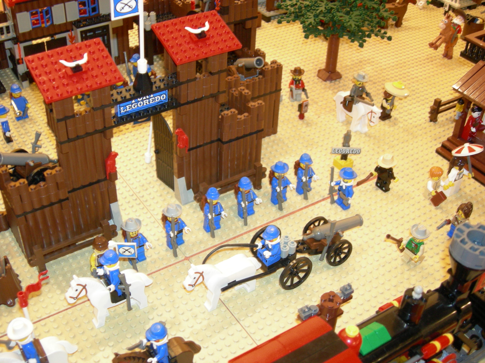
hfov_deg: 42.9
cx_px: 242
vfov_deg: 32.9
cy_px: 182
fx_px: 616
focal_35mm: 44
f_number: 2.9
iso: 200
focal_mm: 9.1
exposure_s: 1/4.4
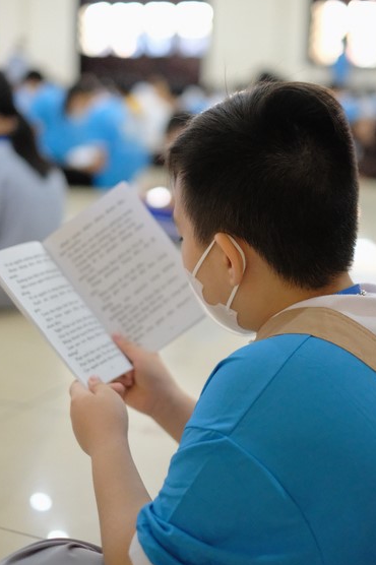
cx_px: 178
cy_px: 265
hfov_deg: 21.9
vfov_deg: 32.4
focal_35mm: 62
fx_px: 972
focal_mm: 35
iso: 8000
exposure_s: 1/1000
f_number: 1.4
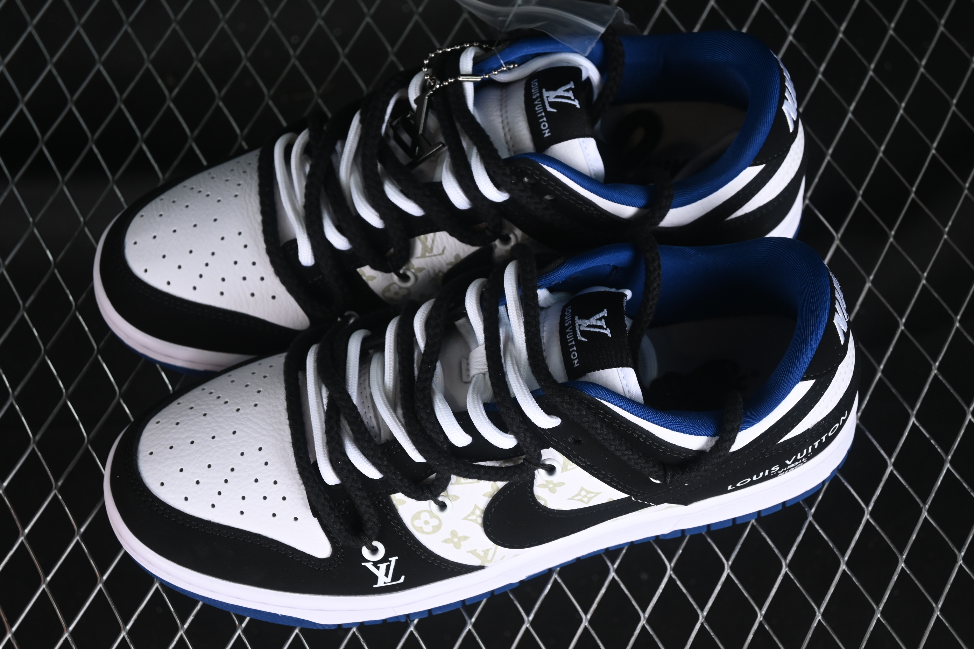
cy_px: 324
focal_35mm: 75
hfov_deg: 27.0
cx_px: 487
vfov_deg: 18.2
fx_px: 2029
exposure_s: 1/50
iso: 160
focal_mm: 50
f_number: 6.3
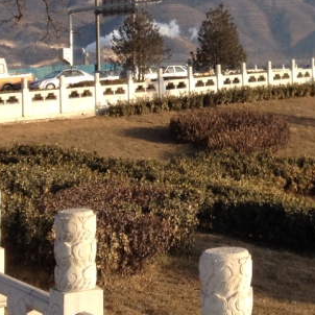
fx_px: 1081
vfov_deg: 16.3
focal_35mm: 105
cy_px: 23
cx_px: 296
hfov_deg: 16.3
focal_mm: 4.28
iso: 64
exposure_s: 1/812
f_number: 2.4
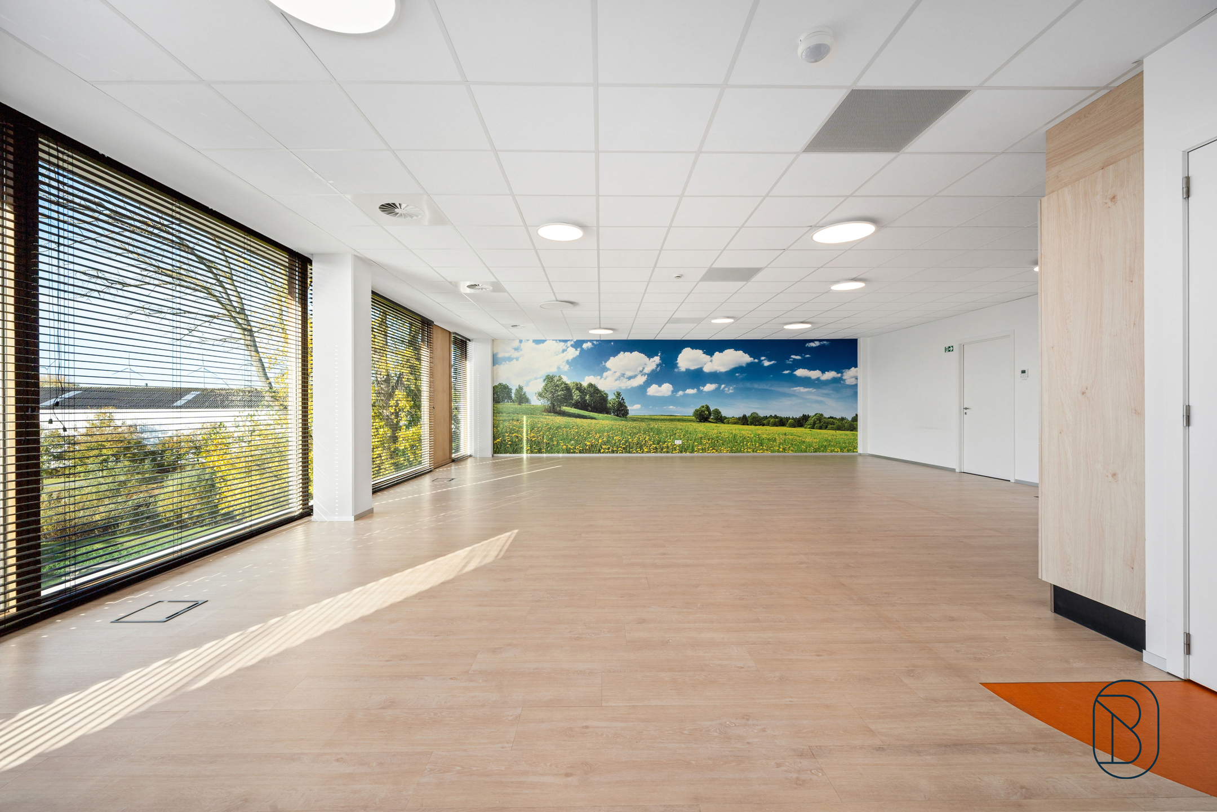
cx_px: 608
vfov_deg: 81.2
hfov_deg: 104.3
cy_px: 406
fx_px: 473
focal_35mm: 14
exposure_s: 1/8
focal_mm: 14
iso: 100
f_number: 11
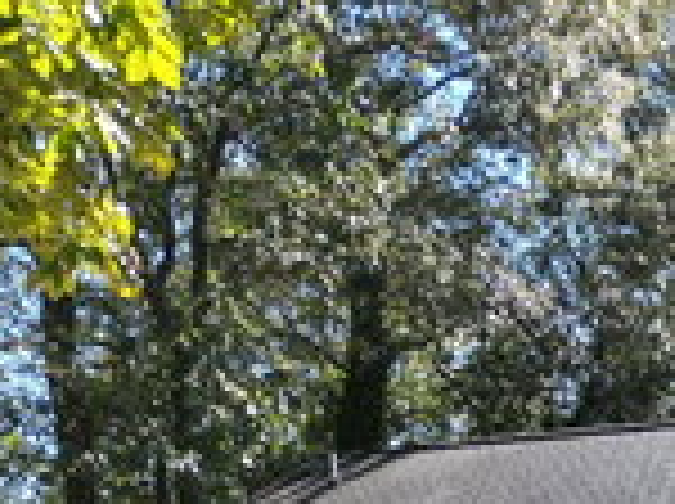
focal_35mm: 82
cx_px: 909
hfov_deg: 21.3
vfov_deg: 16.5
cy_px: 738
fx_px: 1596
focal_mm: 6.72
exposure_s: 1/1000
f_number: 1.7
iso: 130
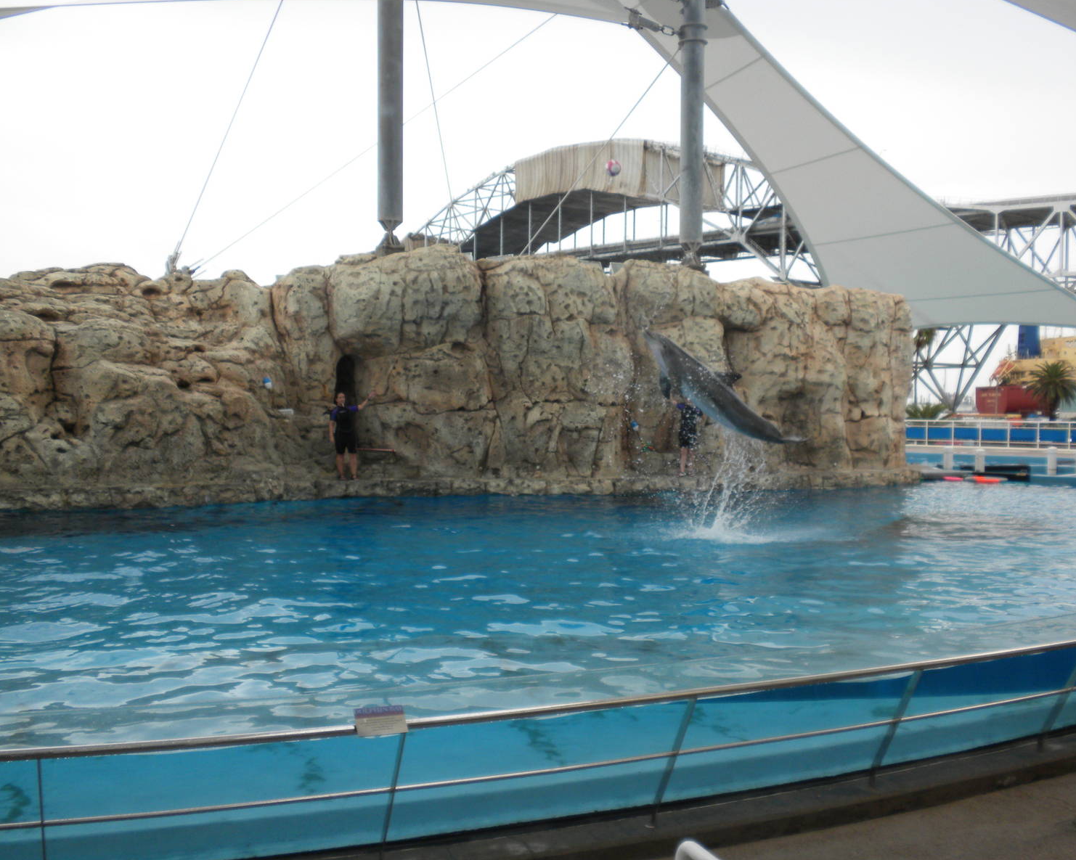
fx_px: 1242
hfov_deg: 46.8
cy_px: 425
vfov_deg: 38.2
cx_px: 568
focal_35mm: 39
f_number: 3.5
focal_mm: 6.6
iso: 64
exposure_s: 1/426
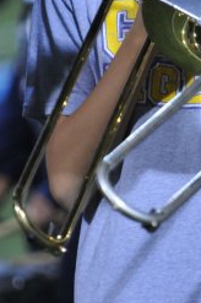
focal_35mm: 620
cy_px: 79
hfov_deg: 2.2
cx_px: 175
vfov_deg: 3.3
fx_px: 5207
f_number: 2.8
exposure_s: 1/200
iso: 1600
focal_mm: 170
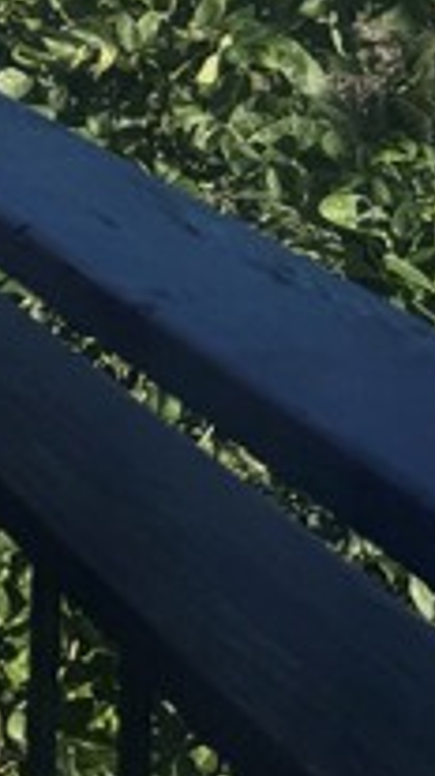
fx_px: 1666
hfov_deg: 13.9
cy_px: -285
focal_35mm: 81
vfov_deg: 22.8
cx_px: -232
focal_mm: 6.76
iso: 80
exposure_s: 1/4950
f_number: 1.78
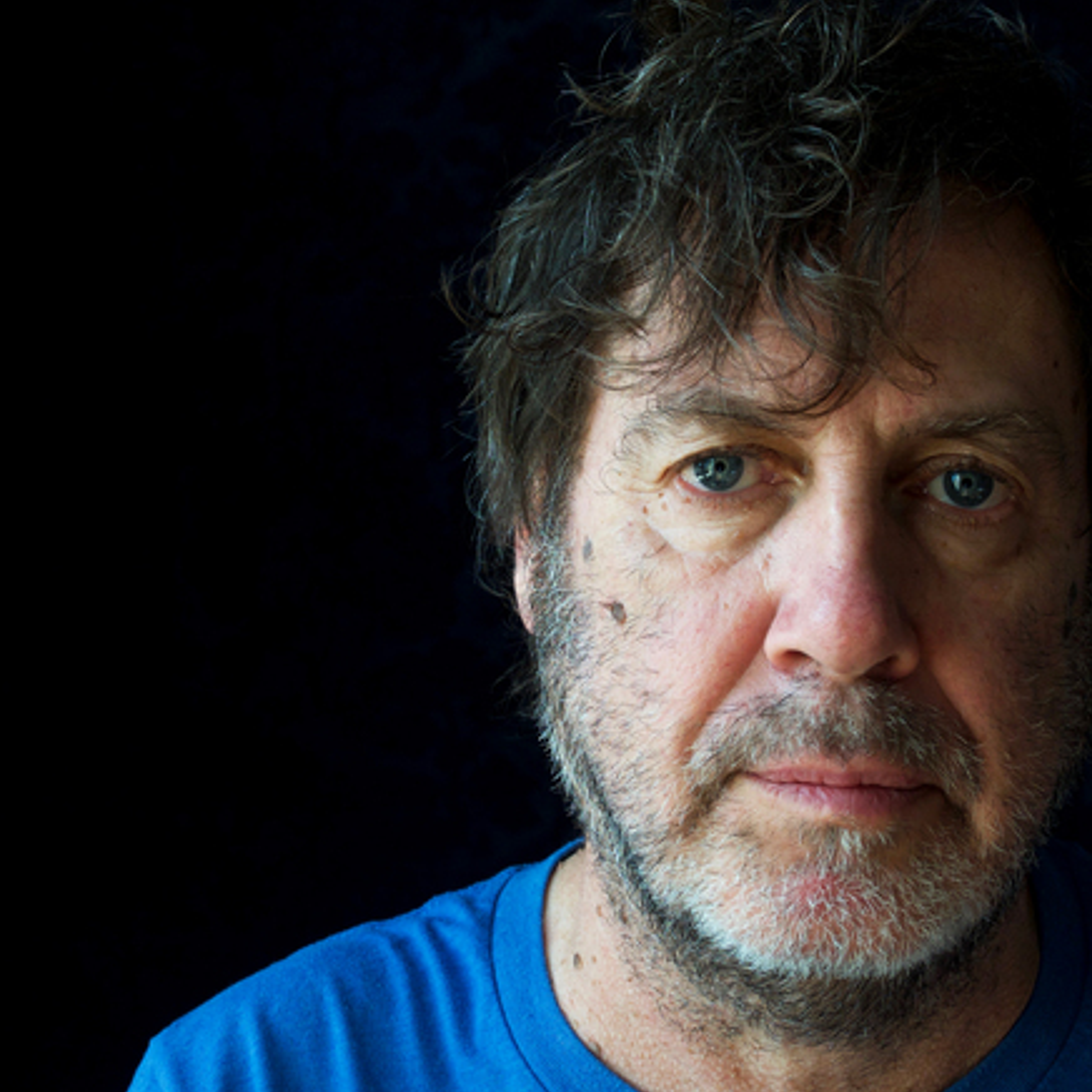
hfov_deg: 19.3
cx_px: 696
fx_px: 3212
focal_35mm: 90
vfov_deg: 19.3
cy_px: 505
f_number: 6.3
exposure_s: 1/160
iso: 400
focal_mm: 40
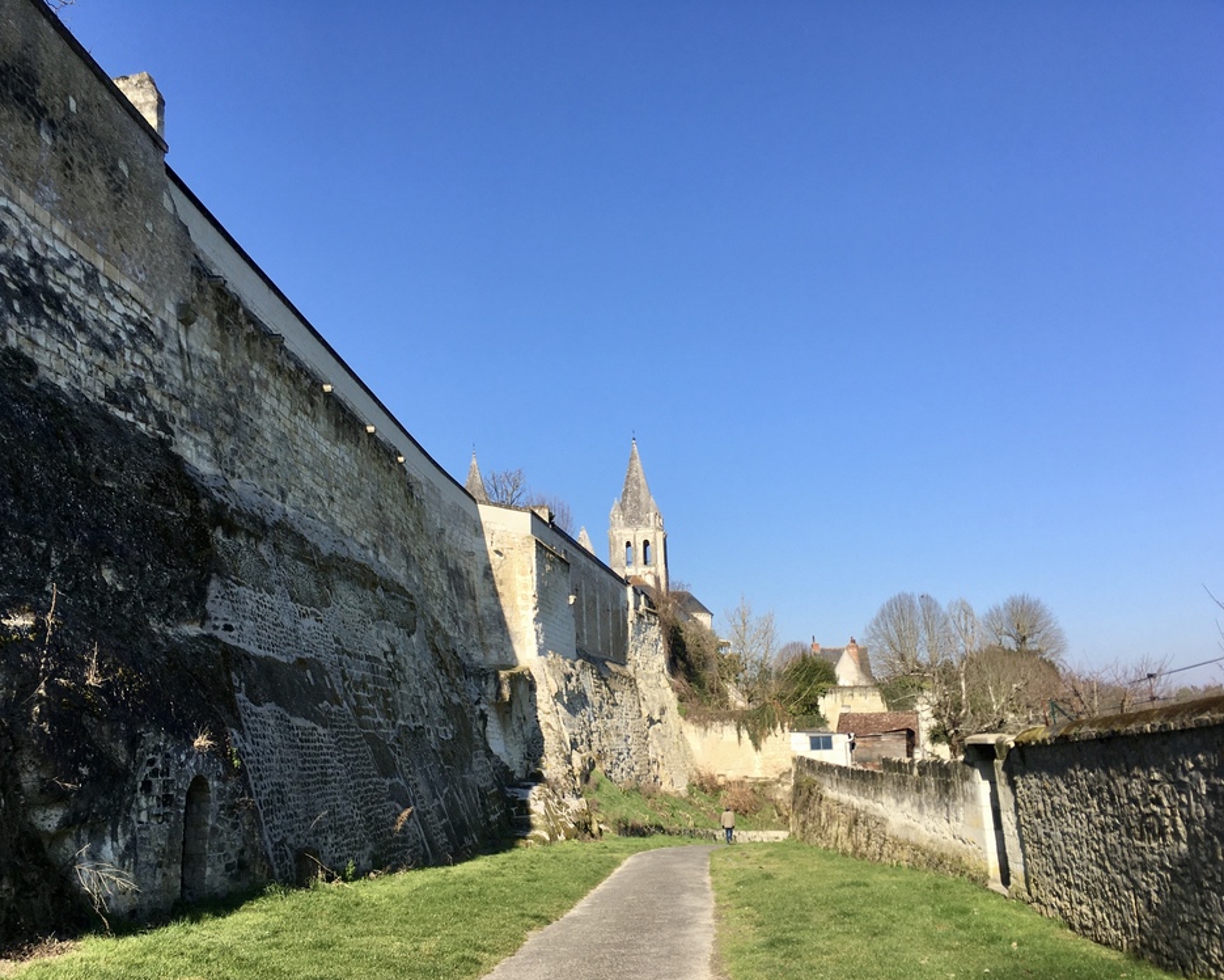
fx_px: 1123
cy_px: 499
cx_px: 580
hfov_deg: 57.1
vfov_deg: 47.1
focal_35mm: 31
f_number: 2.2
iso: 25
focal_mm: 4.15
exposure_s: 1/1399
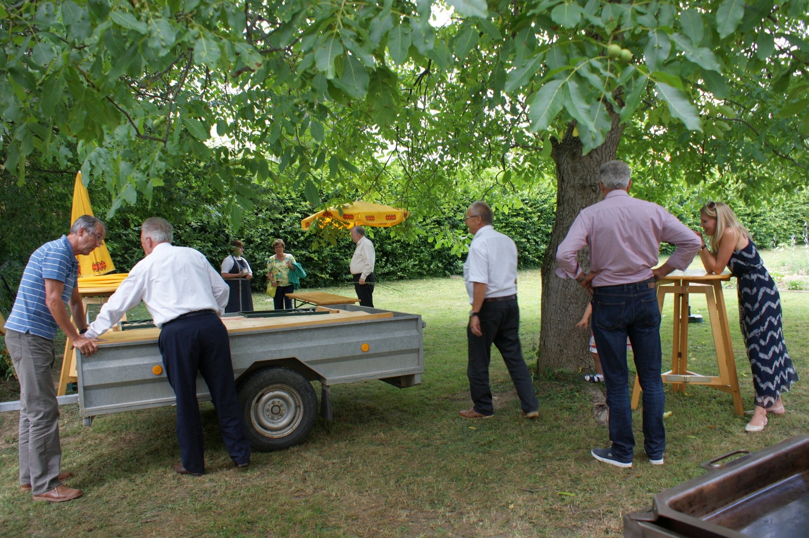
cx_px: 404
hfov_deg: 67.4
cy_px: 269
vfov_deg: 47.9
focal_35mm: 27
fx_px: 606
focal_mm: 18
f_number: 5
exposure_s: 1/40
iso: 100
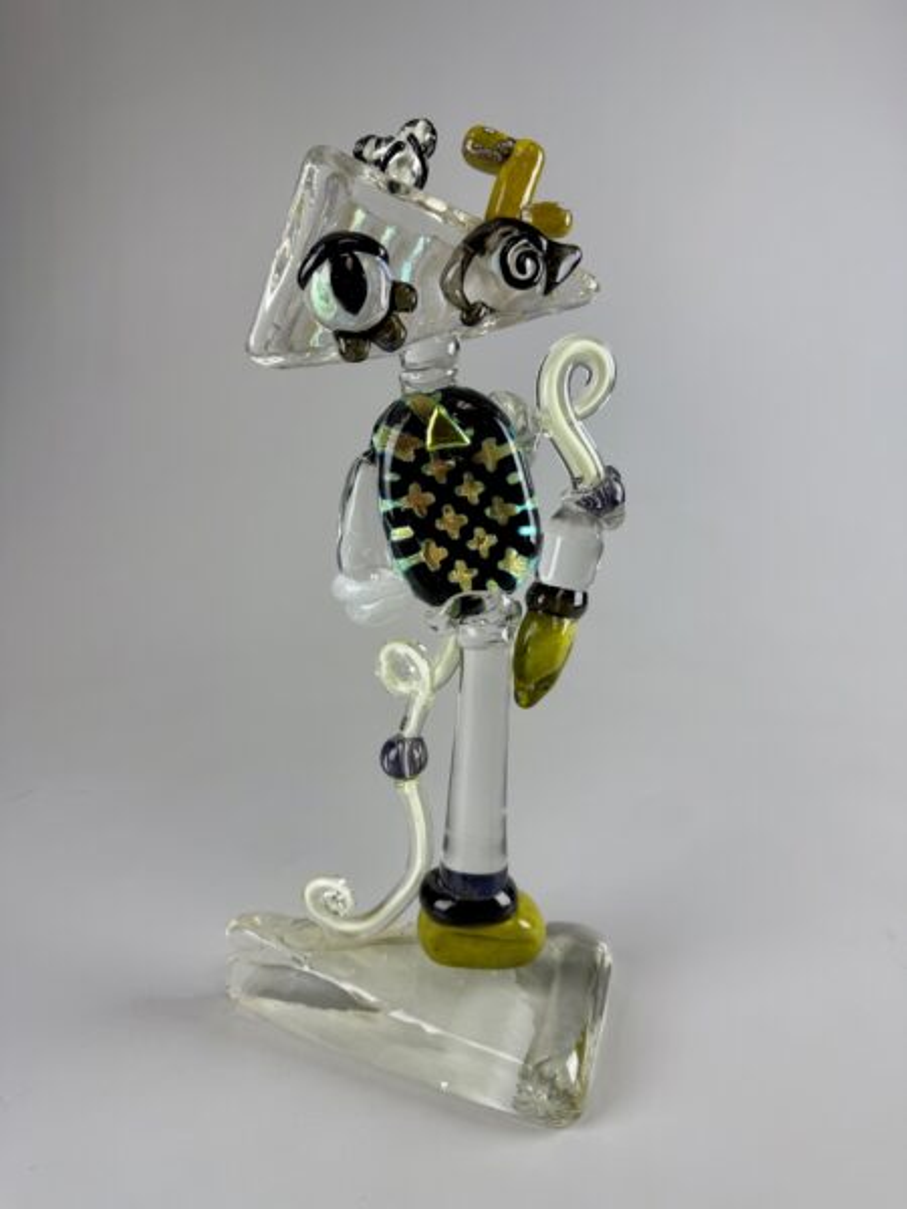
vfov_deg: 71.6
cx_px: 454
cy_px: 604
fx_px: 838
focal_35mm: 24
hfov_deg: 56.8
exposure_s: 1/134
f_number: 1.78
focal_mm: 6.76
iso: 50
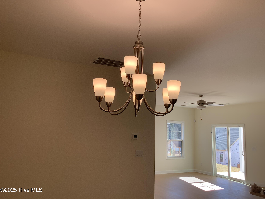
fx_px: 237
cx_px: 132
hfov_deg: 58.4
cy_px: 100
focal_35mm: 31
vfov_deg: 45.4
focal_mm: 3.3
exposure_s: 1/120
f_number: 2.4
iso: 25
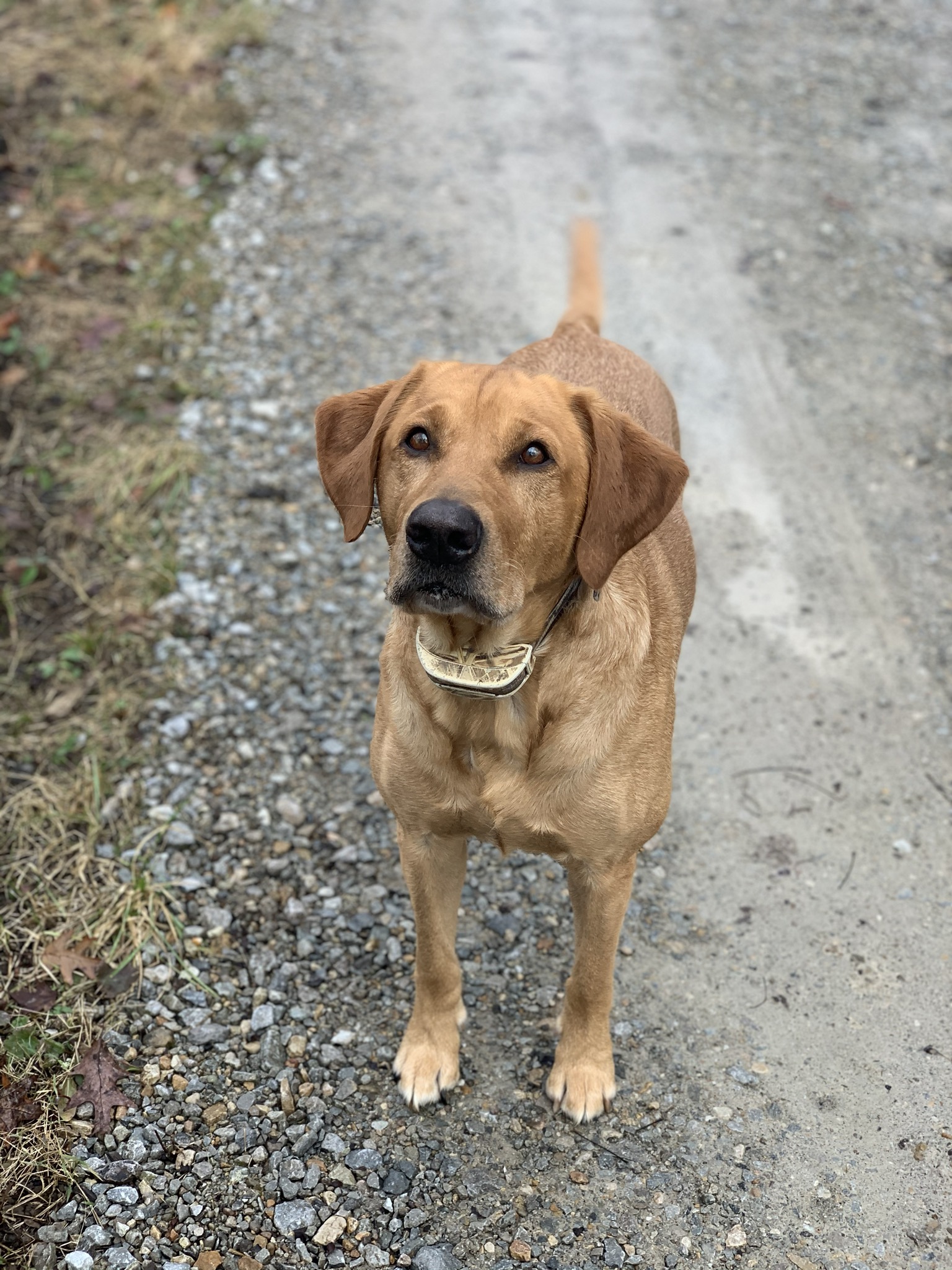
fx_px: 1907
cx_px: 476
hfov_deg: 28.0
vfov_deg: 36.8
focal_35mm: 52
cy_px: 635
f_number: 2.4
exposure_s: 1/122
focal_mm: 6
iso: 32
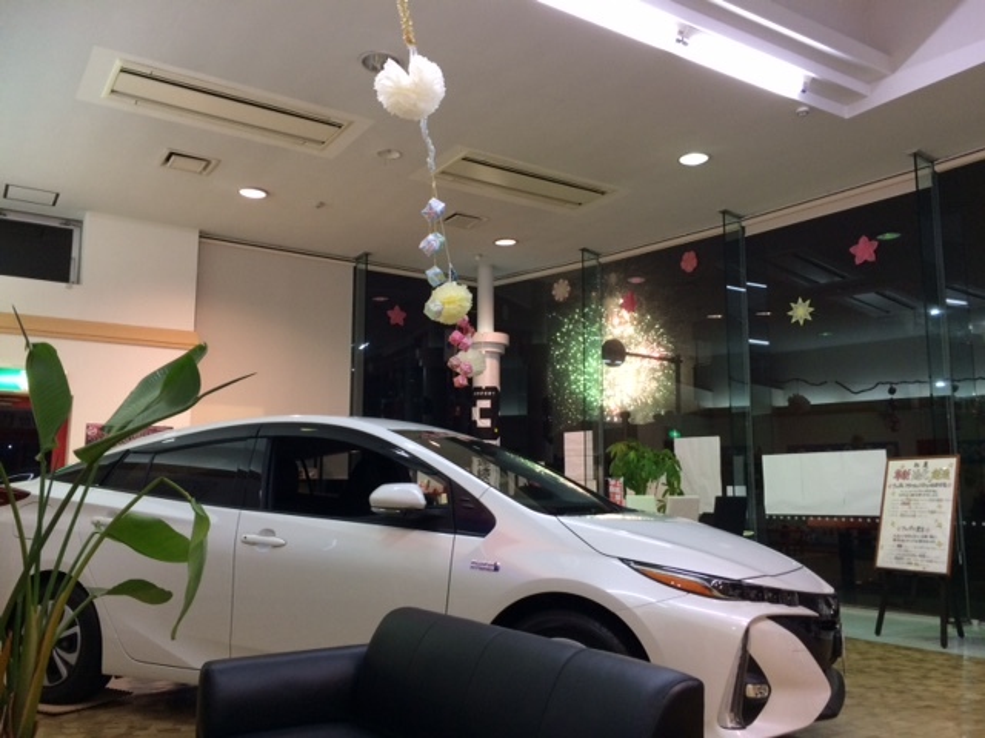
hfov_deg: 61.7
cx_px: 492
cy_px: 369
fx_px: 825
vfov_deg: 48.2
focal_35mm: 29
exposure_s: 1/30
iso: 125
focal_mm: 4.15
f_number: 2.2
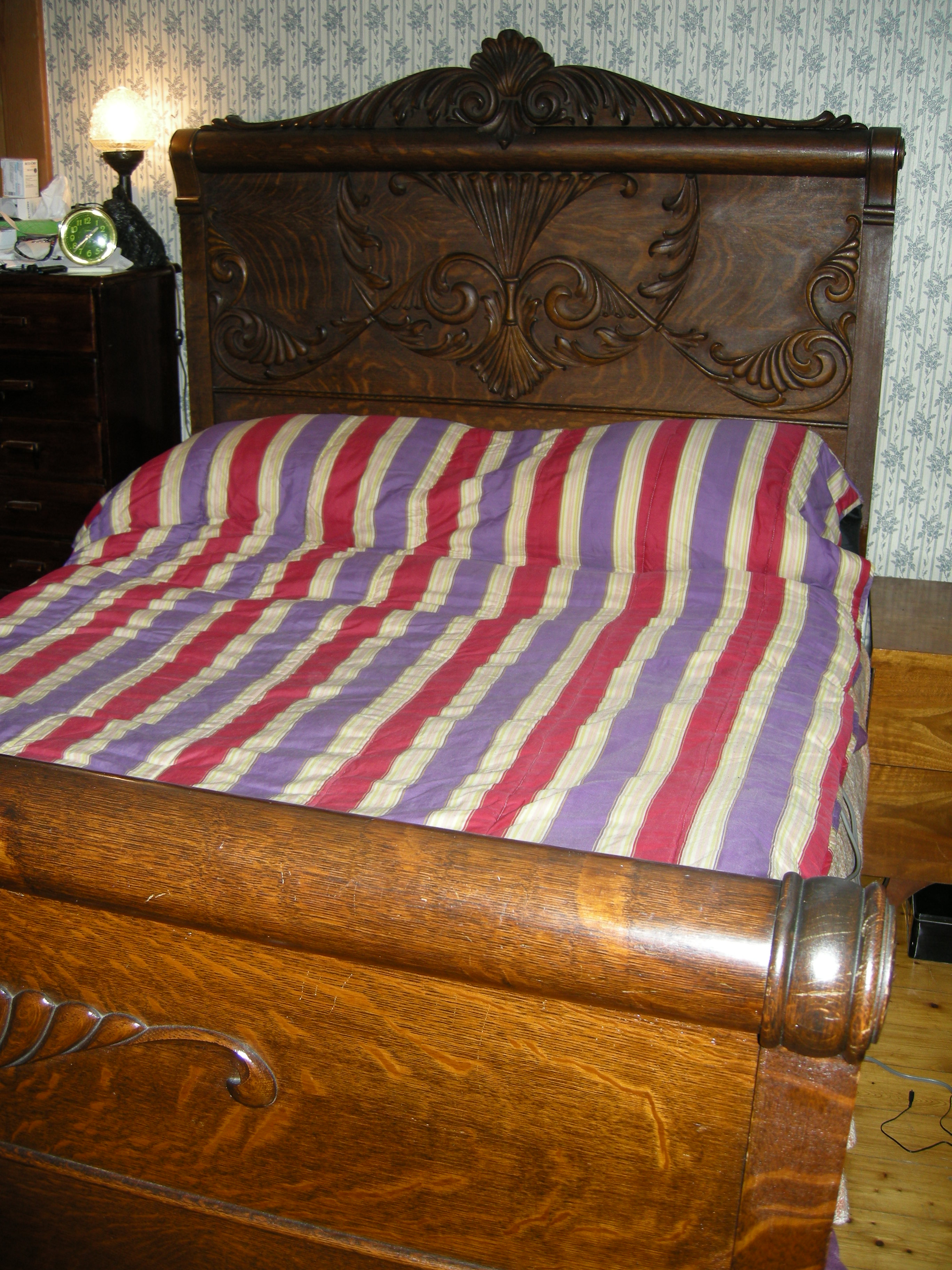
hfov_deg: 39.7
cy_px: 635
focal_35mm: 36
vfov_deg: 51.4
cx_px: 476
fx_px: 1320
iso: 81
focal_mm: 7.5
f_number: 2.7
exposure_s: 1/60
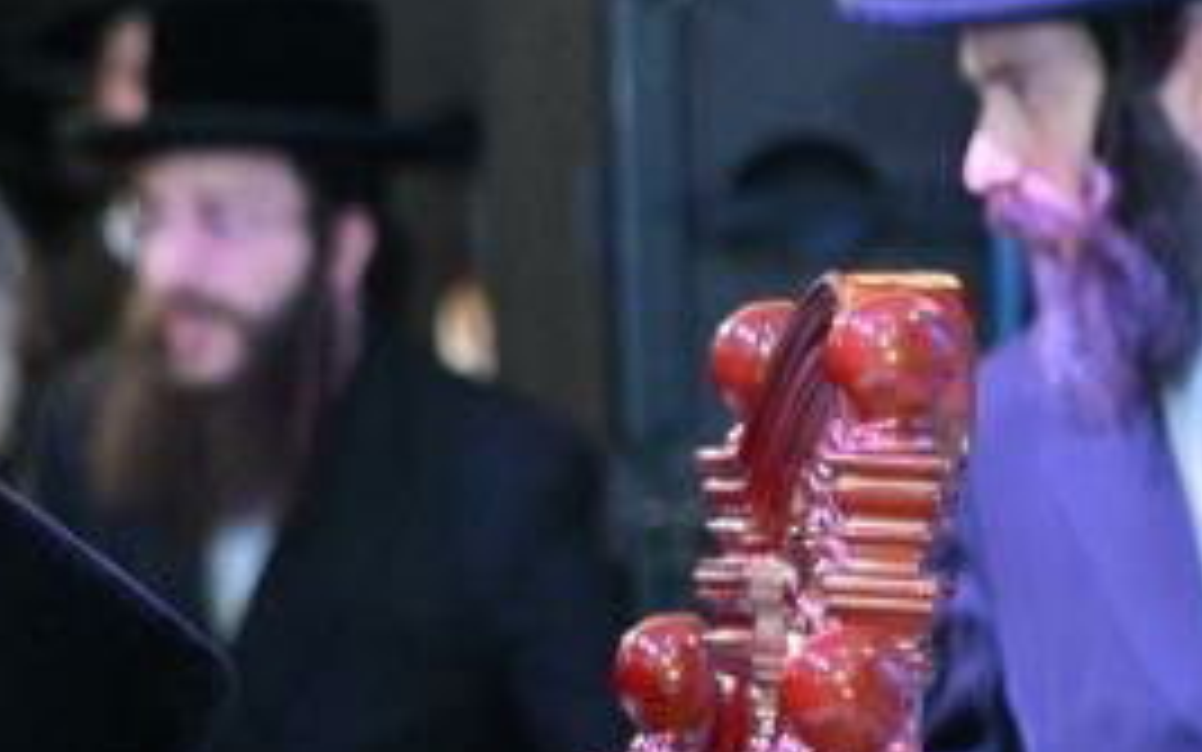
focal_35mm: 391
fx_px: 12811
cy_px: 984
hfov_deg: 5.3
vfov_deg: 3.4
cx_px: -437
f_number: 4
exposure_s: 1/200
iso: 2000
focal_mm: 100
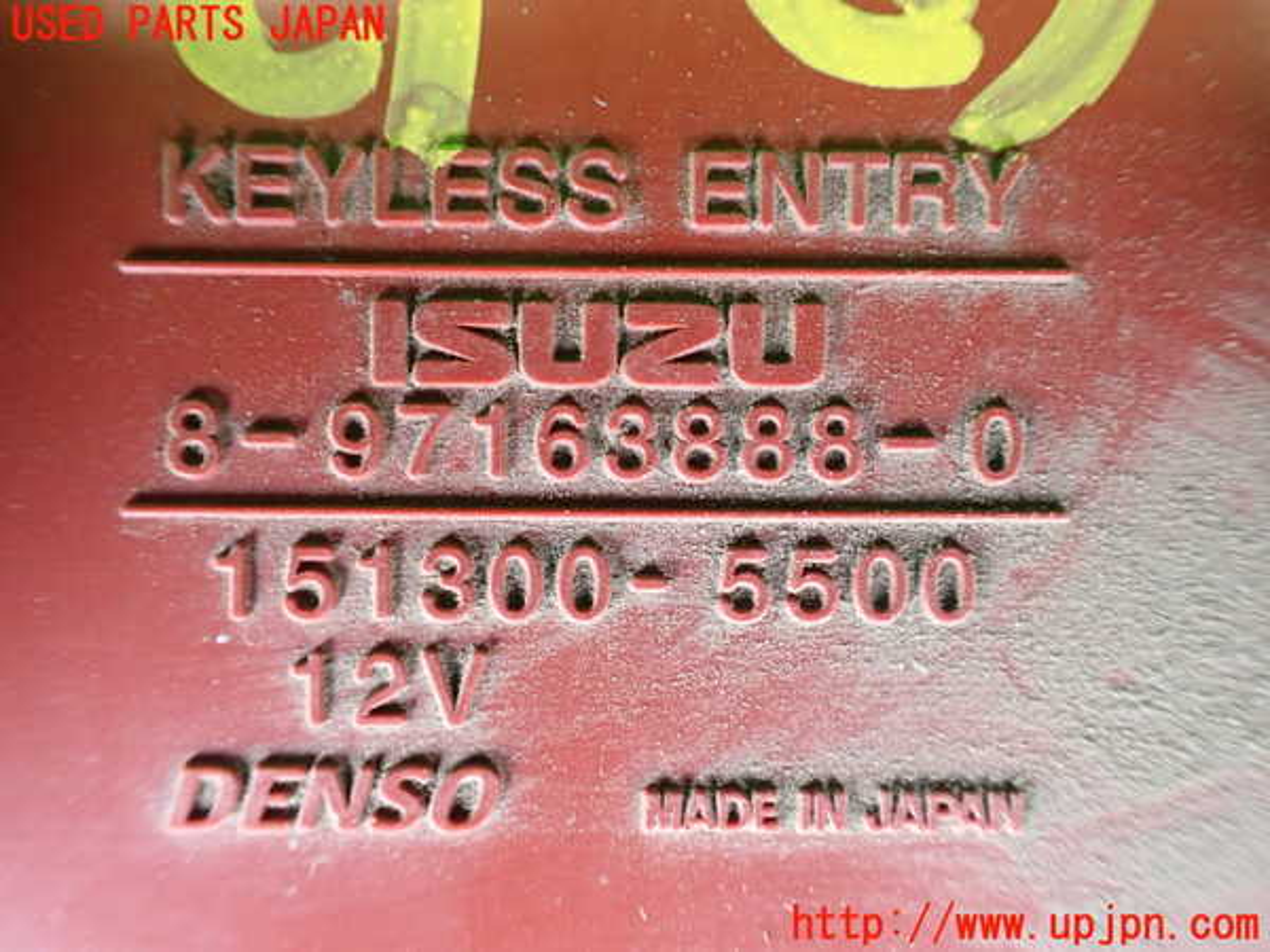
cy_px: 476
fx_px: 1101
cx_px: 635
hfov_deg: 60.0
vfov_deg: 46.8
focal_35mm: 30
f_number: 2.3
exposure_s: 1/80
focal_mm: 5.4
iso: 800
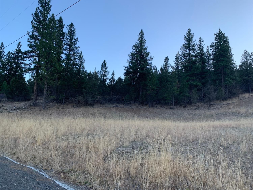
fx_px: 190
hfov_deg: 67.3
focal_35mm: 26
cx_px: 126
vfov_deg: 53.0
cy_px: 95
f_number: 1.8
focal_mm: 4.25
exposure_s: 1/417
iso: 25
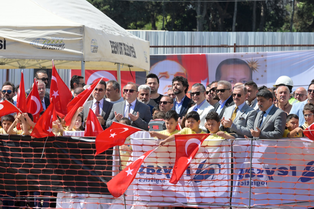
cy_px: 104
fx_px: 1744
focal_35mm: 200
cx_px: 157
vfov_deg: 6.9
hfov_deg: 10.3
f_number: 10
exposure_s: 1/160
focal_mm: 200
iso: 100
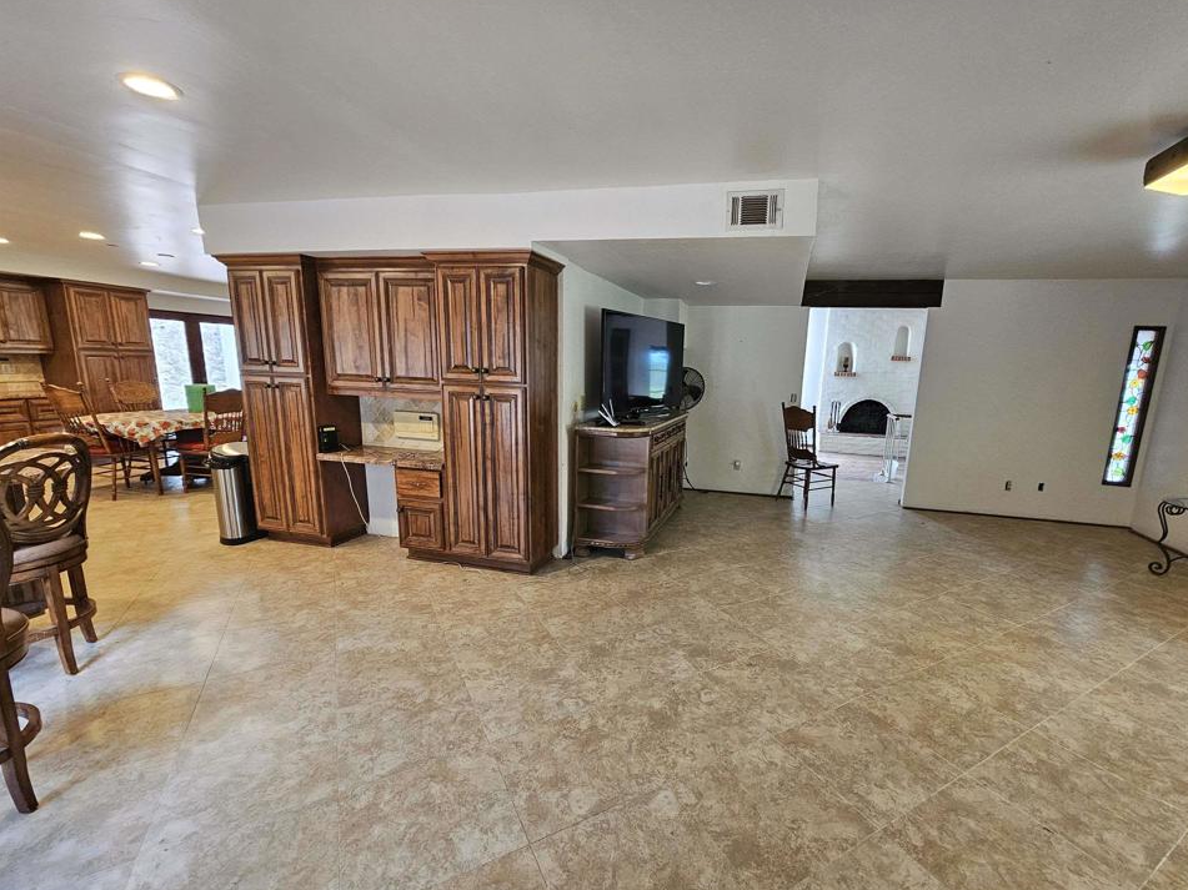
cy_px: 462
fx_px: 480
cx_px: 638
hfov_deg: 101.9
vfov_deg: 85.6
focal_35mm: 14
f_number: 2.2
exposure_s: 1/60
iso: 320
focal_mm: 2.2
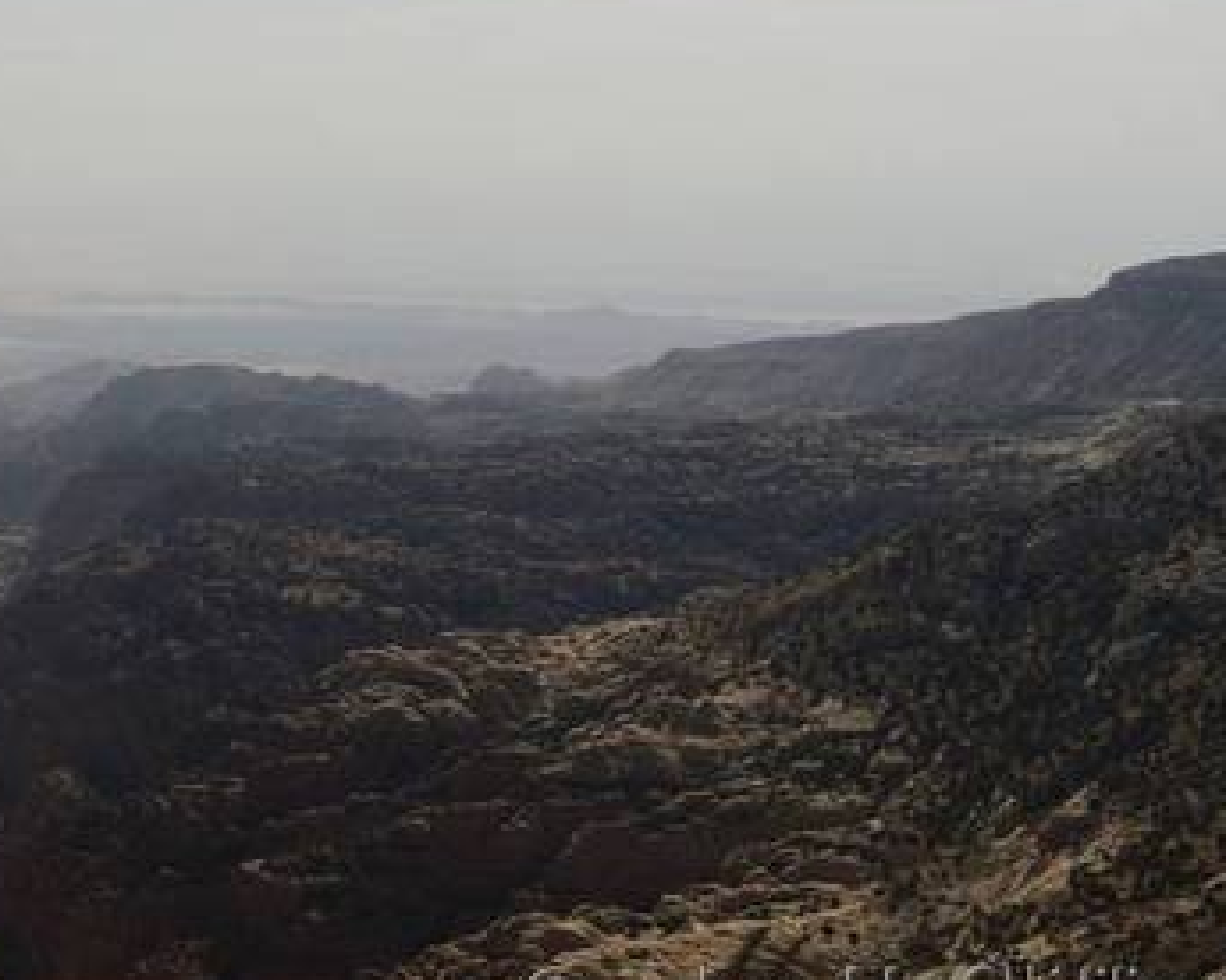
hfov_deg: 24.0
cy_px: 261
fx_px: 2792
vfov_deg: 19.8
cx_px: 110
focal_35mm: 77
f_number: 11
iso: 125
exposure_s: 1/125
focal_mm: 27
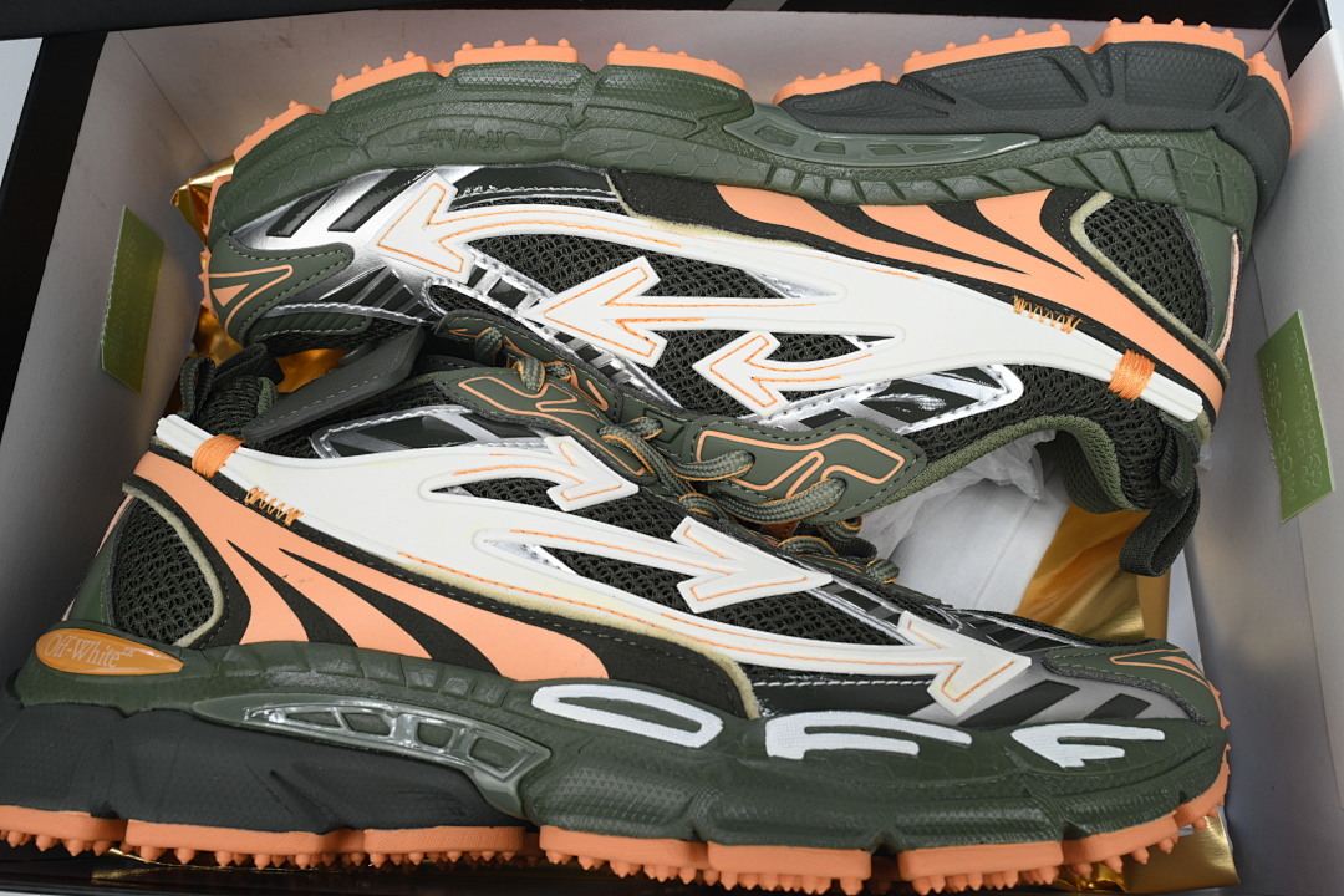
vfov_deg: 43.0
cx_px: 672
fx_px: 1139
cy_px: 448
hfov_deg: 61.1
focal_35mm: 30
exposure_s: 1/100
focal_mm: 30.5
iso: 800
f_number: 13
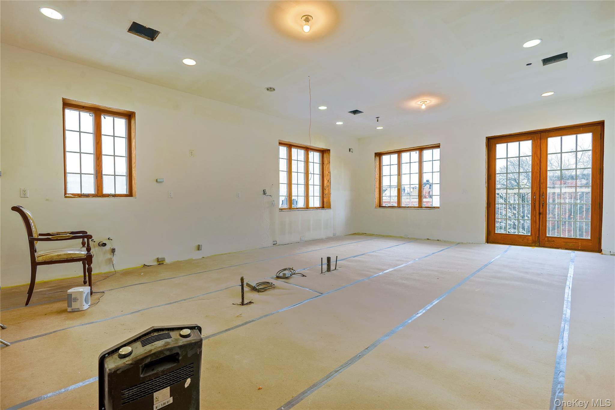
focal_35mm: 16
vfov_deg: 73.7
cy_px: 205
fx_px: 273
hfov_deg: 96.7
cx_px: 308
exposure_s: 1/80
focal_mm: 16
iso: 100
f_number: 8
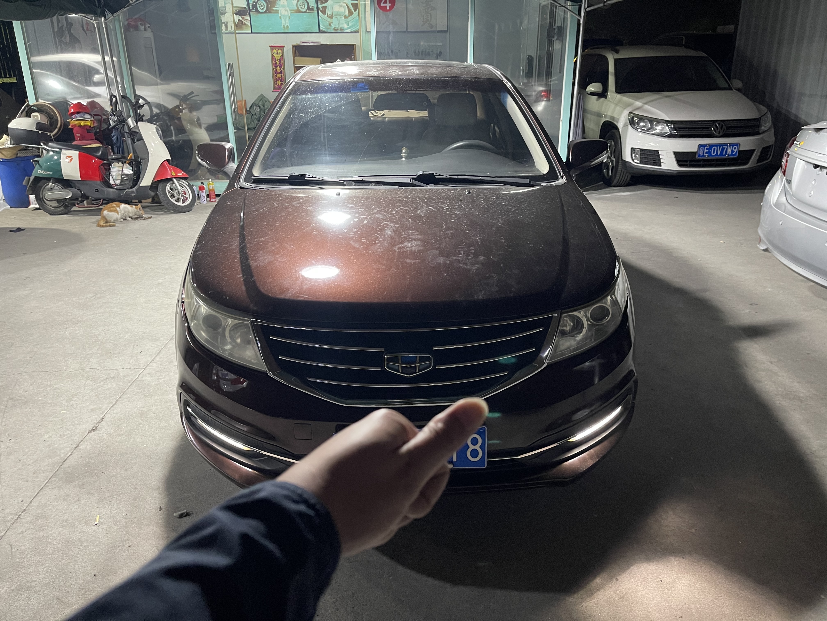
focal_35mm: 25
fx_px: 597
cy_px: 310
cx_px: 414
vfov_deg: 54.9
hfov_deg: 69.4
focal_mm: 5.1
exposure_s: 1/50
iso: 500
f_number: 1.6
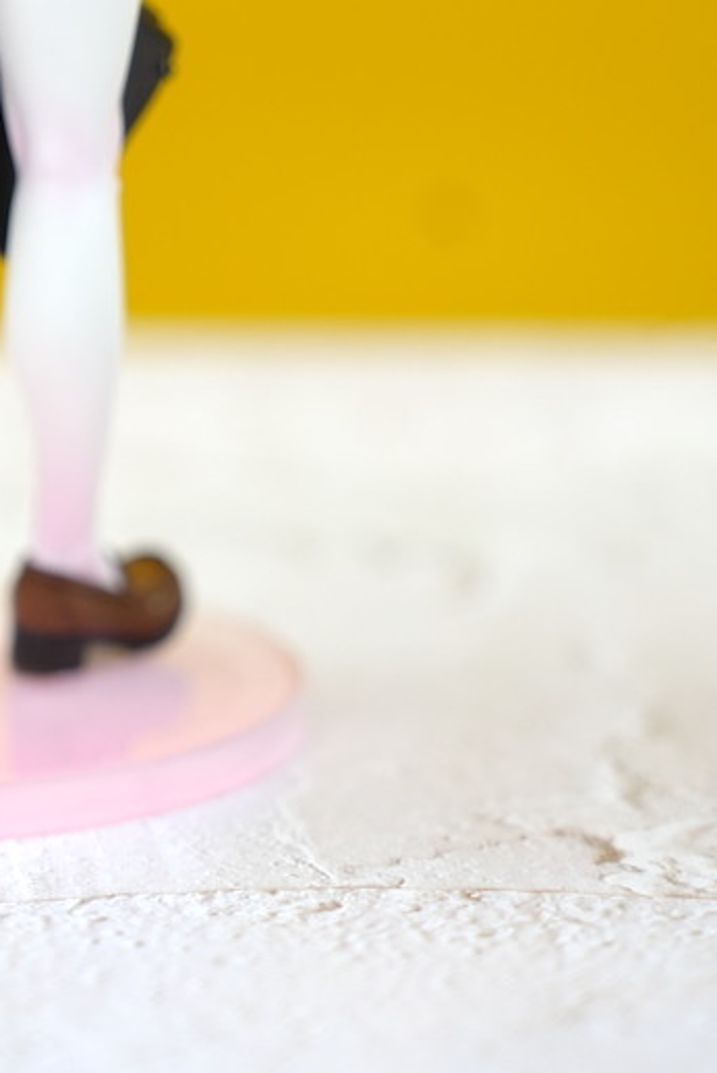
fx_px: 4714
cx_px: -83
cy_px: -70
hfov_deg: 8.6
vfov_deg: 12.8
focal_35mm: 158
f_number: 2.8
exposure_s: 1/60
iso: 200
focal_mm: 70
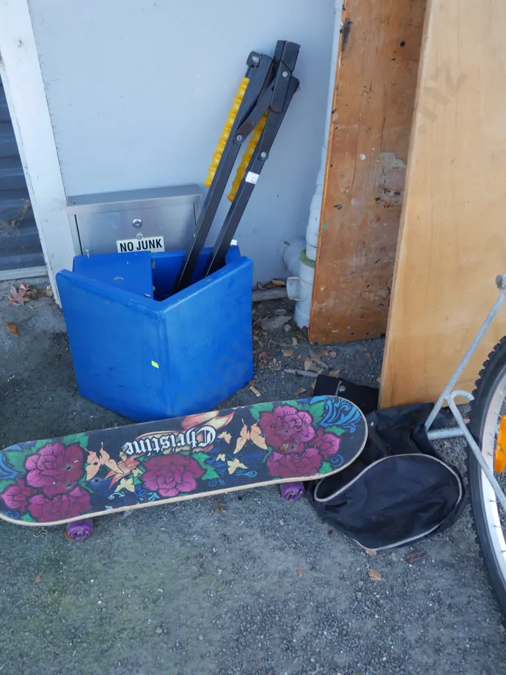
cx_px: 253
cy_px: 338
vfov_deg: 56.8
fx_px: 624
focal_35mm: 32
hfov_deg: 44.2
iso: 200
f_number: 3.6
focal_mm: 16
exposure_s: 1/80
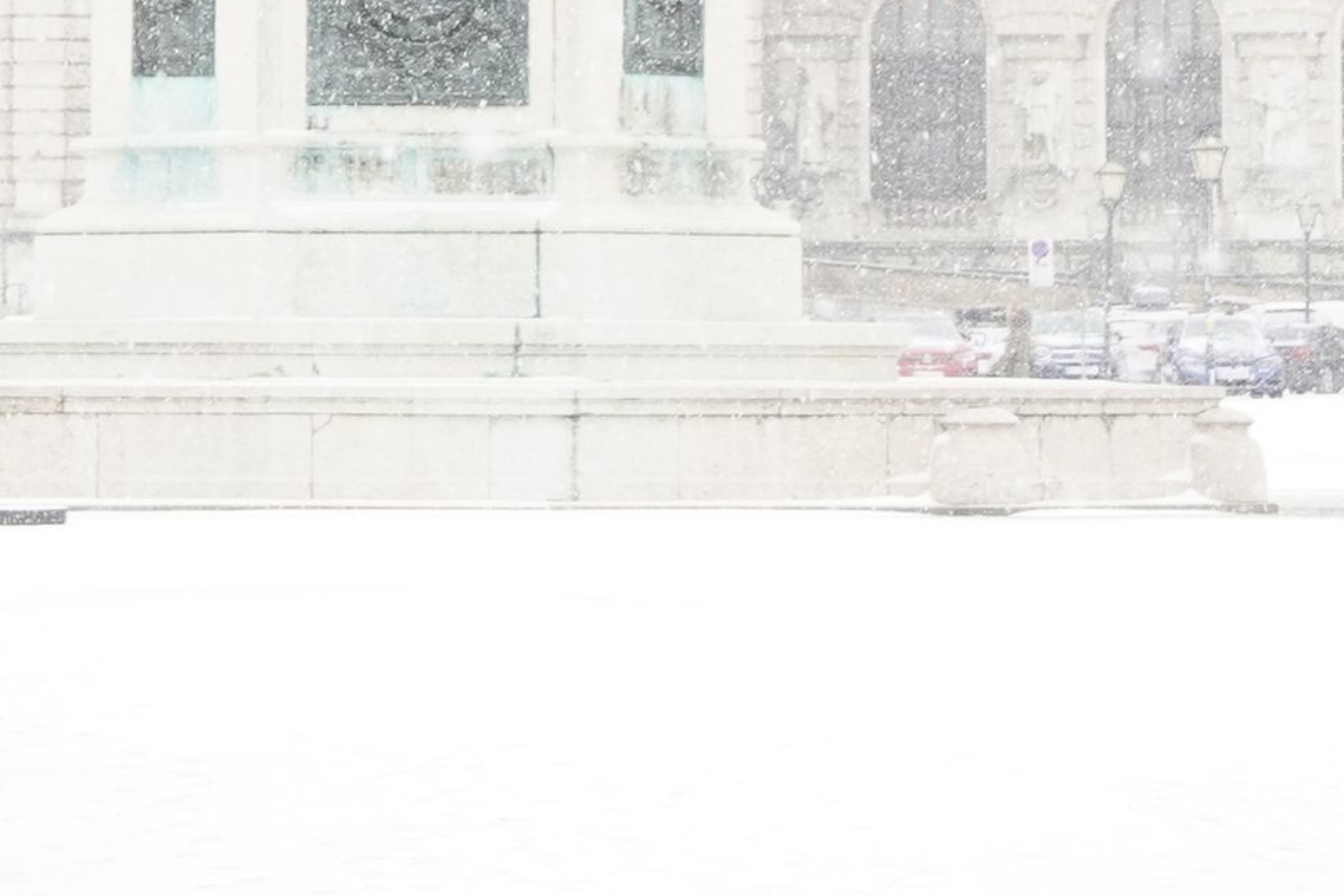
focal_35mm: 202
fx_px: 7542
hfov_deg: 10.2
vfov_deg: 6.7
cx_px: 385
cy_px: -469
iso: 800
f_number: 8
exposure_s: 1/160
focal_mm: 49
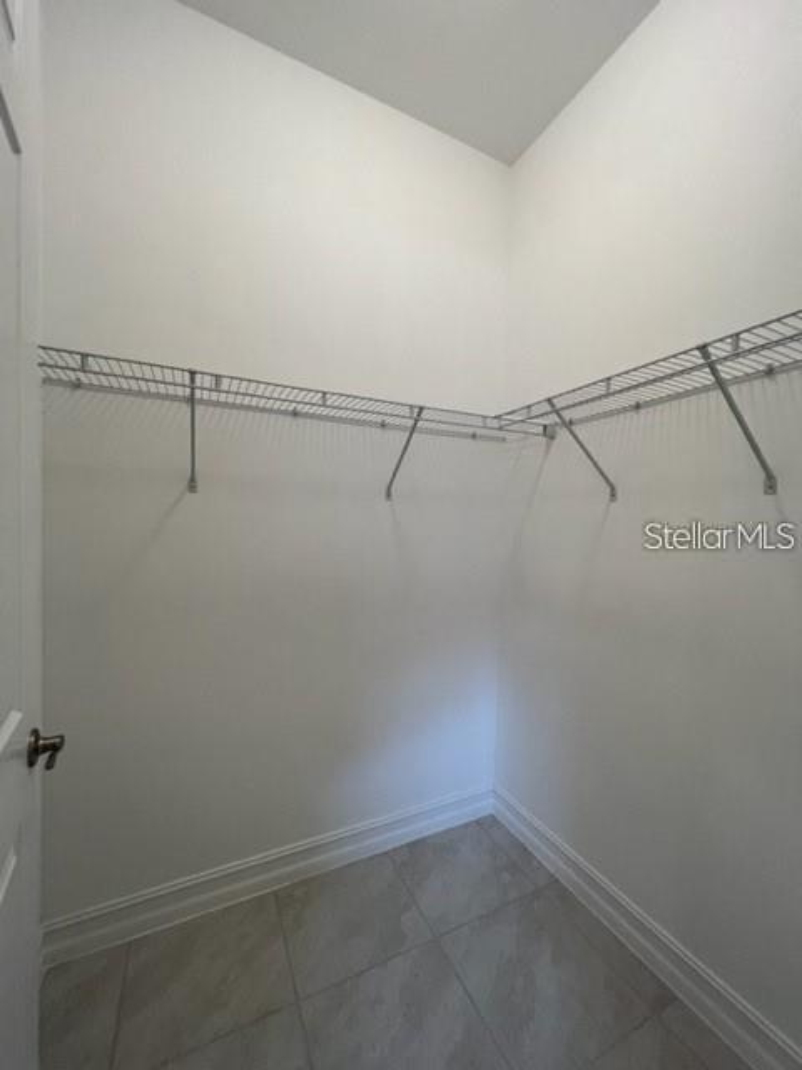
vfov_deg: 106.2
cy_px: 535
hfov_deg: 89.9
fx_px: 402
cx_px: 401
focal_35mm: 13
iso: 160
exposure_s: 1/120
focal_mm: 1.57
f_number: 1.8
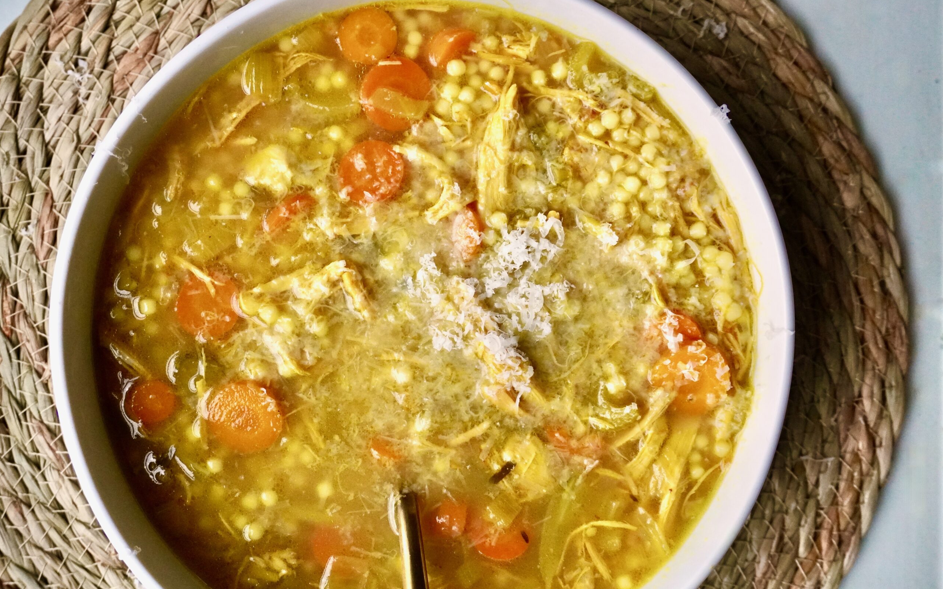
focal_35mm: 43
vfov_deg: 29.9
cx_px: 472
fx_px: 1105
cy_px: 290
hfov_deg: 46.2
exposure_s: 1/800
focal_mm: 28
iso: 2500
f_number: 5.6
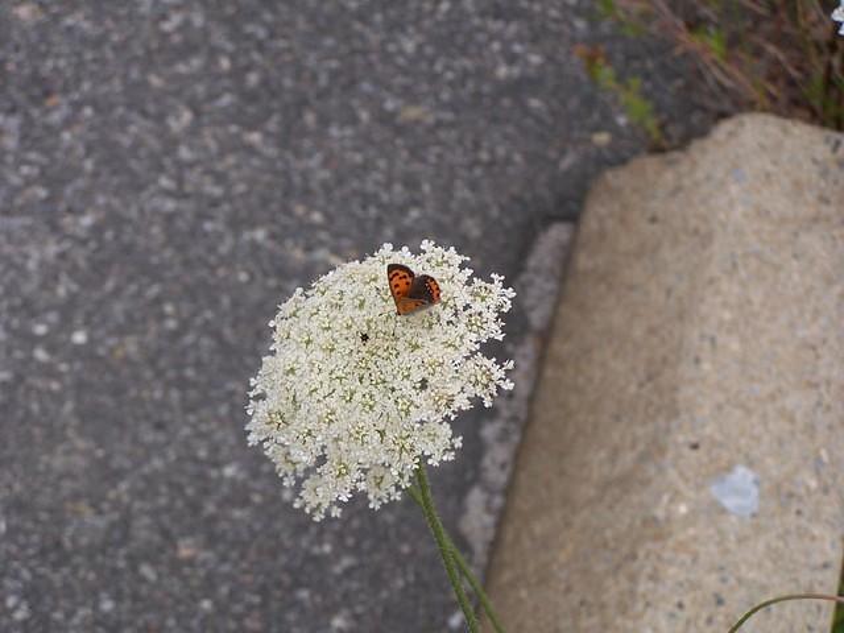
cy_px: 316
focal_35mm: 117
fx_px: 2853
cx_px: 422
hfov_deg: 16.8
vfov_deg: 12.7
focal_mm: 19.4
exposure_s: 1/500
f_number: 3.2
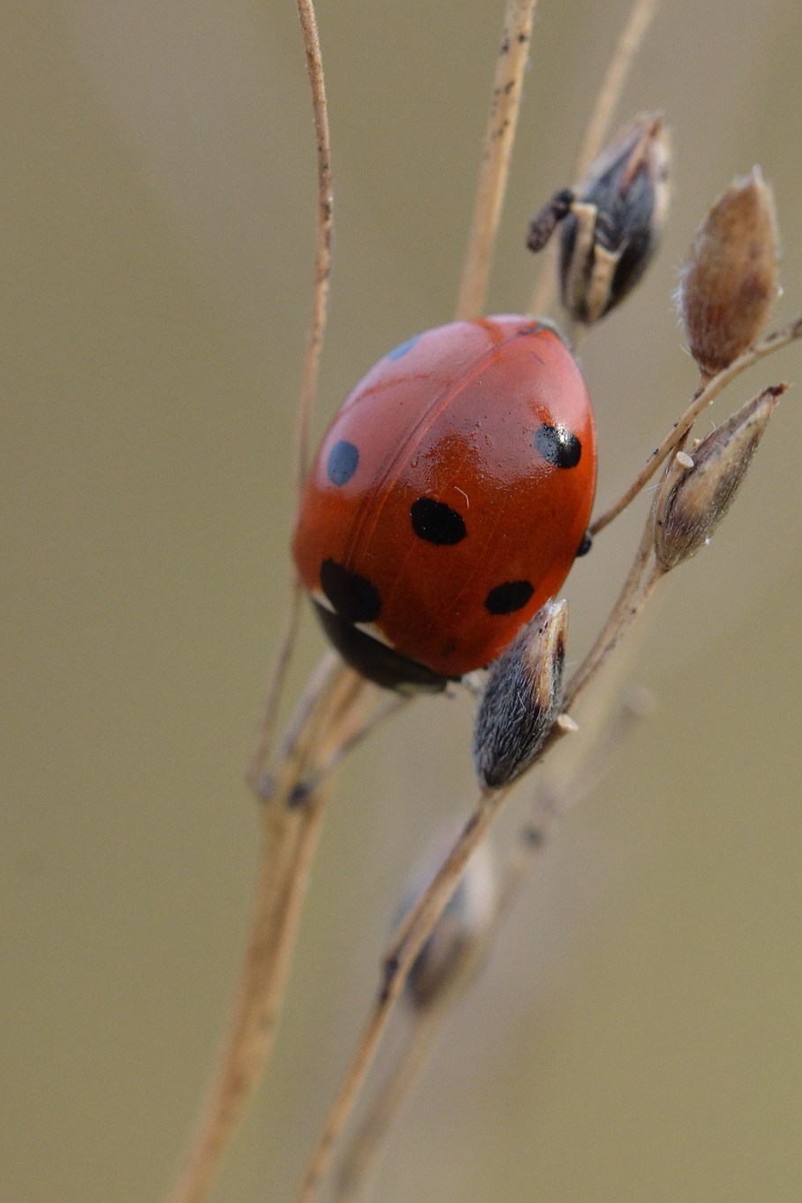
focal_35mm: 239
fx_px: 7986
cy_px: 519
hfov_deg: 5.7
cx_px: 424
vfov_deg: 8.6
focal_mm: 90
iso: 1000
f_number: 8
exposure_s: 1/320
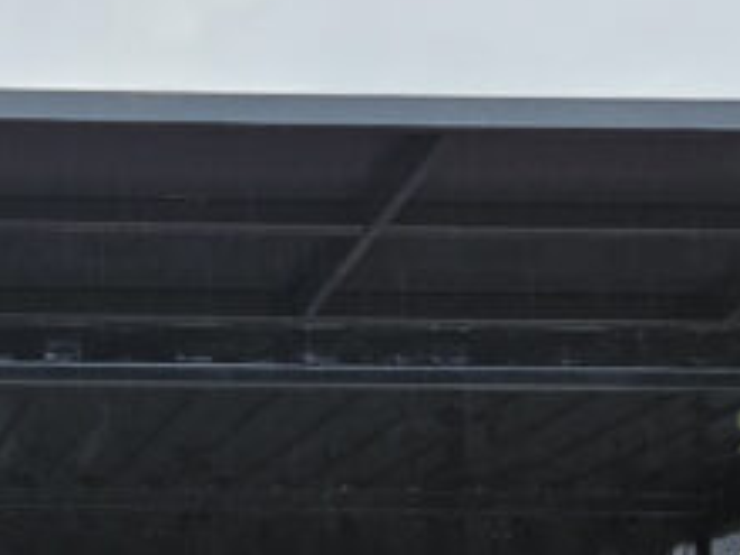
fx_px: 2287
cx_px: -165
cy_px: 727
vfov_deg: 13.3
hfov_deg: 17.5
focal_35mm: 107
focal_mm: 5.4
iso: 40
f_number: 1.8
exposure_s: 1/100
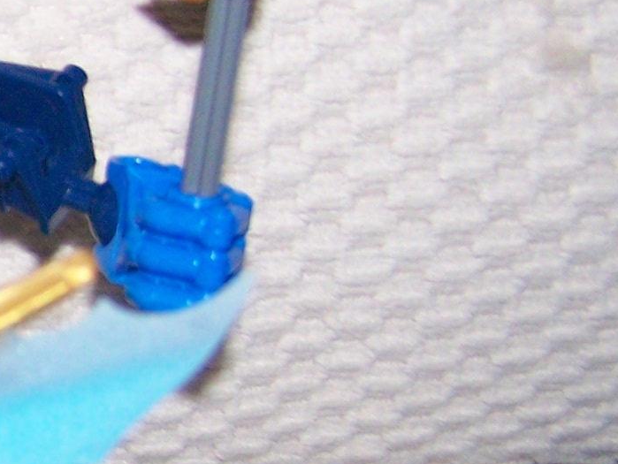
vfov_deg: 9.6
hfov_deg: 11.5
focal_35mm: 154
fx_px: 2751
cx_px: -618
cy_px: 271
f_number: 2.8
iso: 160
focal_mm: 6.3
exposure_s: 1/60
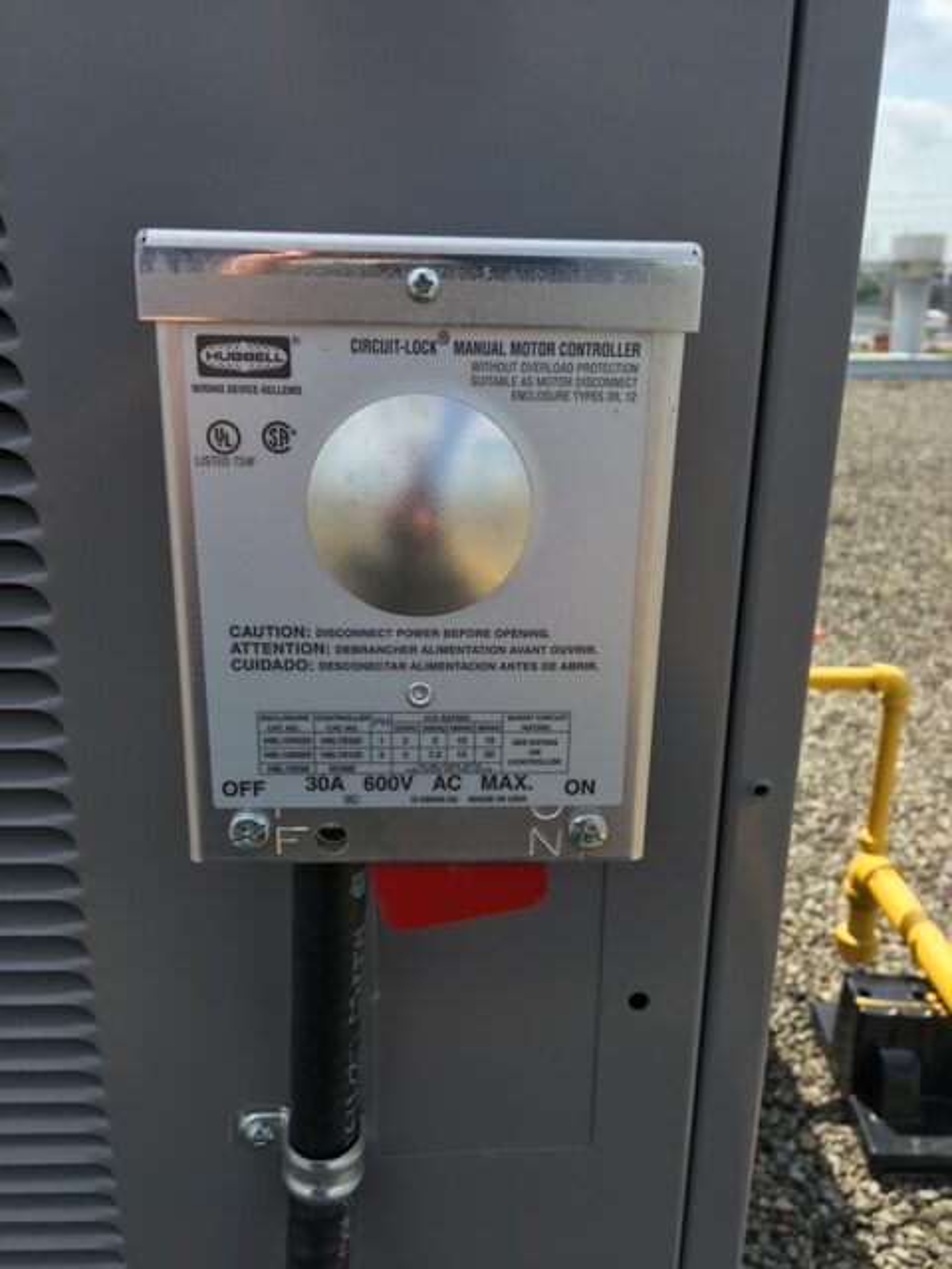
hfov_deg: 48.2
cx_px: 476
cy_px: 634
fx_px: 1063
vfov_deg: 61.7
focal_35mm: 29
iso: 25
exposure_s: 1/718
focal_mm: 4.15
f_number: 2.2
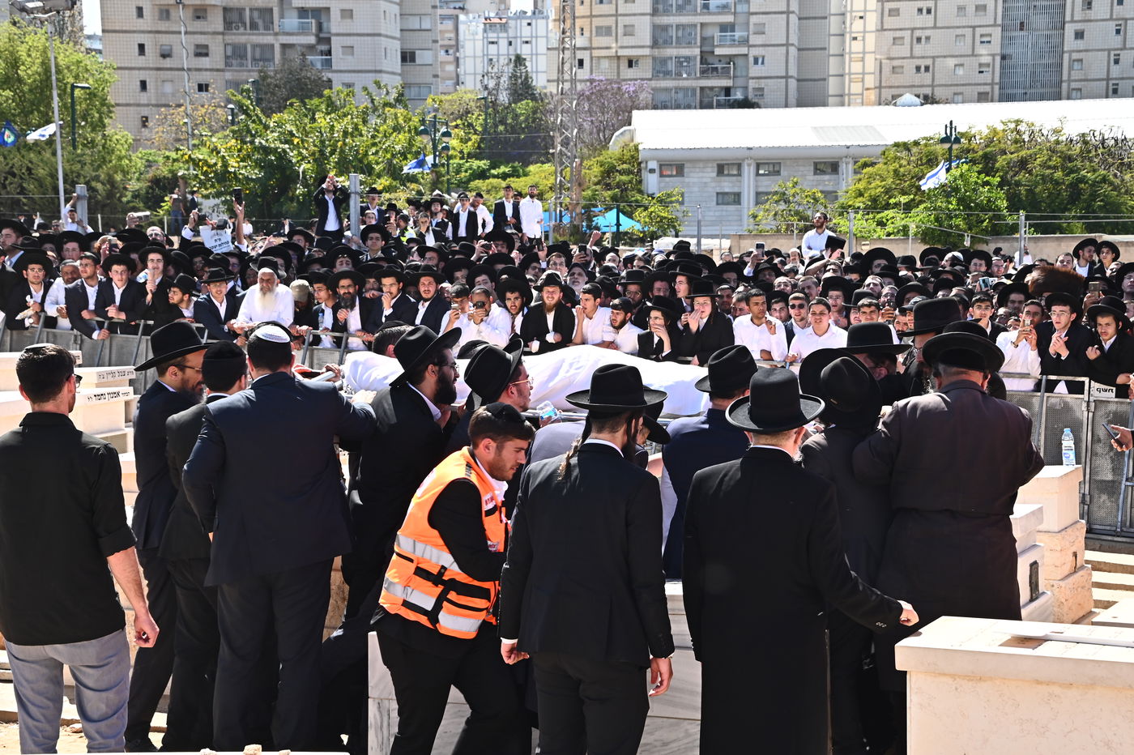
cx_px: 567
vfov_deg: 16.1
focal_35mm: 85
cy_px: 378
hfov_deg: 23.9
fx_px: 2676
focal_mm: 85
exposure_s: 1/125
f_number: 14
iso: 320
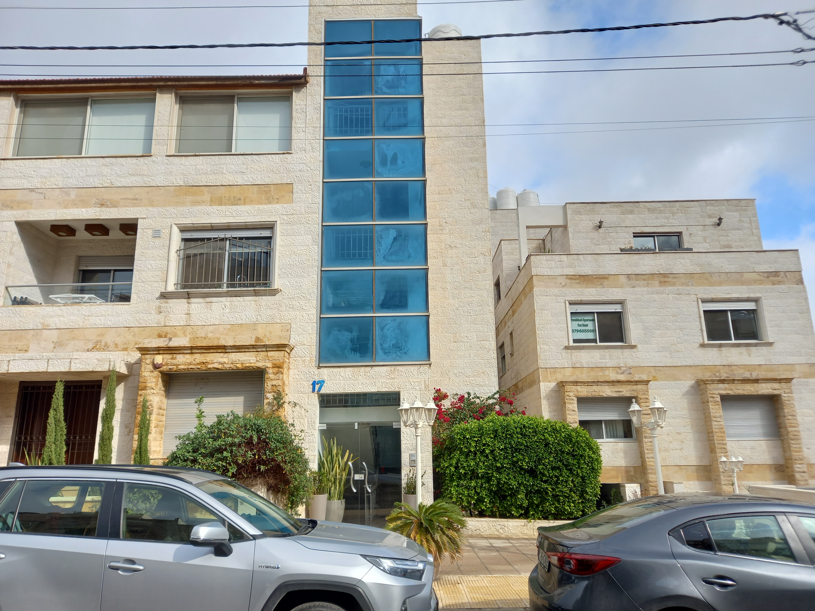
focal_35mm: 25
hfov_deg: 69.4
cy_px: 306
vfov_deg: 54.9
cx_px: 408
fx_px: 589
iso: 25
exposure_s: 1/588
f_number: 2
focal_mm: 4.6
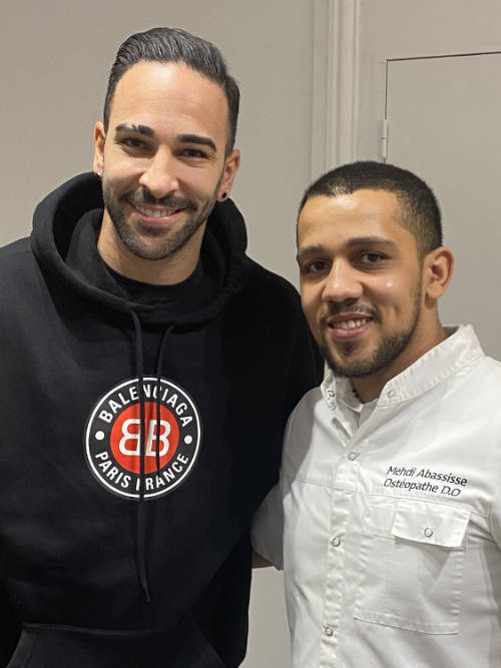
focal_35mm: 77
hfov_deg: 19.1
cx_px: 250
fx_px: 1486
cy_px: 334
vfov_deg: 25.3
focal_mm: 9
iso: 400
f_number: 2.8
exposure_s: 1/34
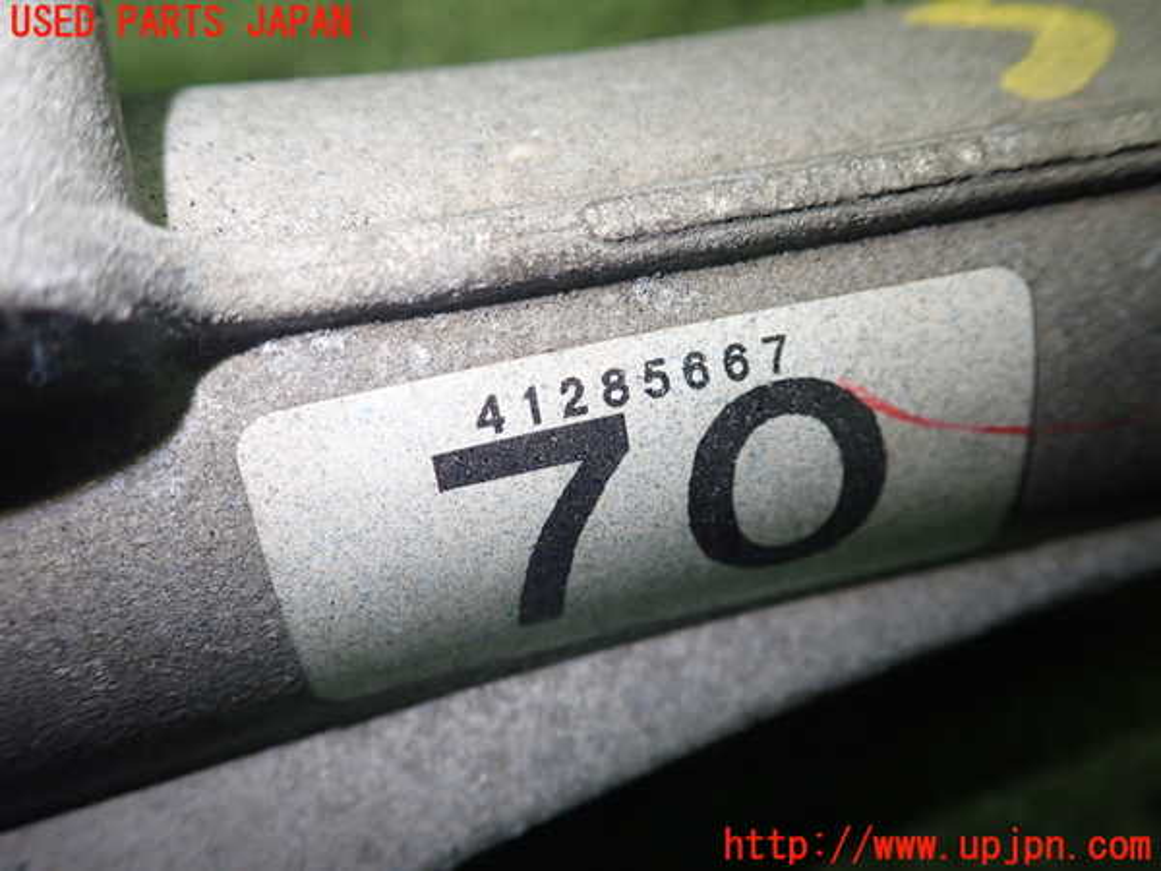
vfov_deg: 46.8
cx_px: 580
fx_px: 1006
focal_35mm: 30
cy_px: 436
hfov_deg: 60.0
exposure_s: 1/125
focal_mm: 5.5
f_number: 2.3
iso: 320
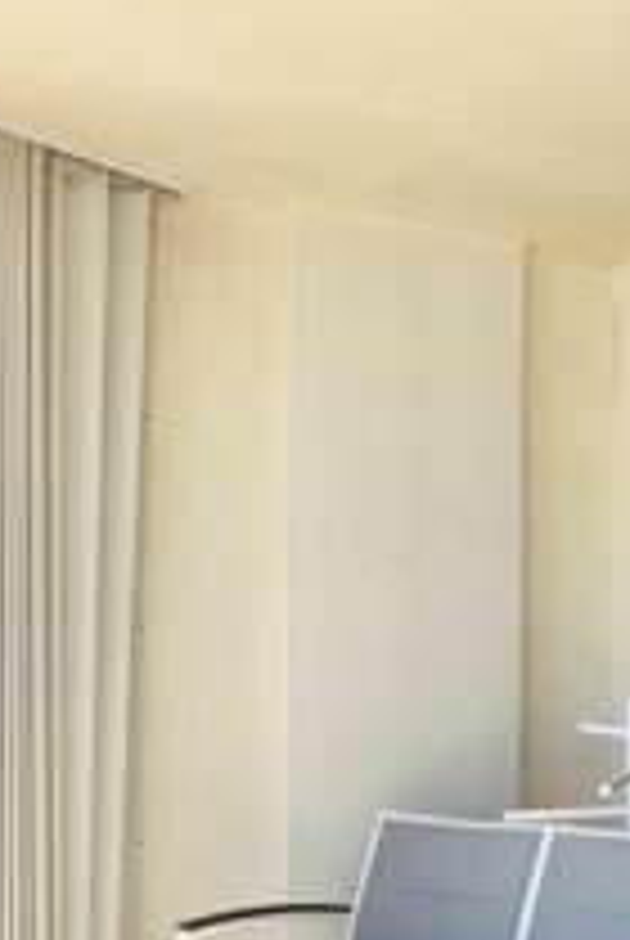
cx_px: 648
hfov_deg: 23.5
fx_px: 1439
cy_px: 697
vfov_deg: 35.4
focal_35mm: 55
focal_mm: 15
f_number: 3.5
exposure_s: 1/800
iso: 160
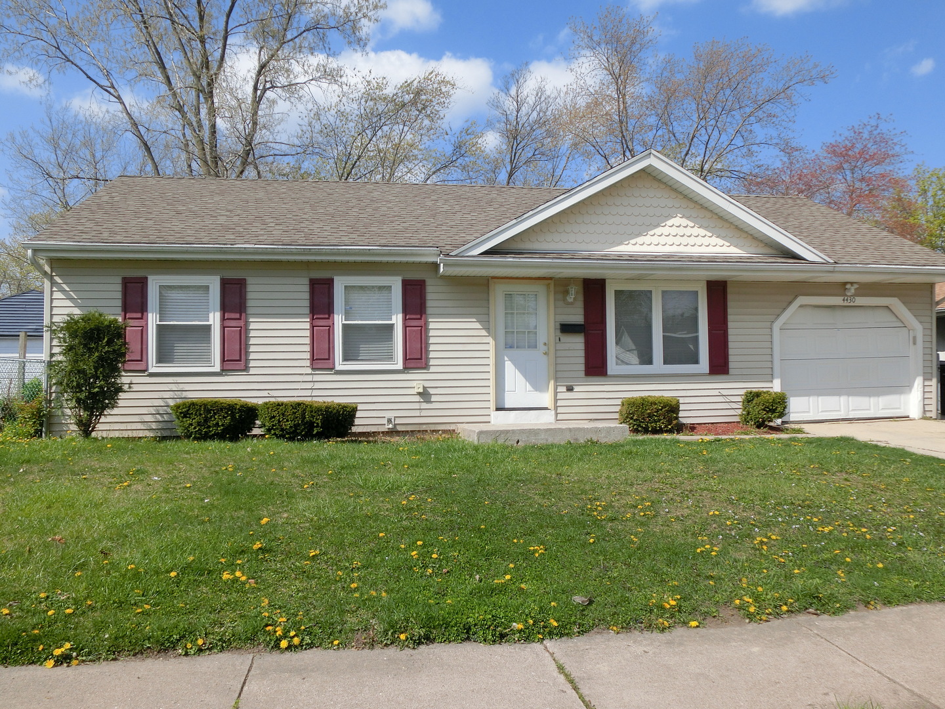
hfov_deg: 63.4
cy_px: 354
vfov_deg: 49.7
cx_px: 472
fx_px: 764
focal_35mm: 28
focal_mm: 4.87
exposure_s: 1/160
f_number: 8.5
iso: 80
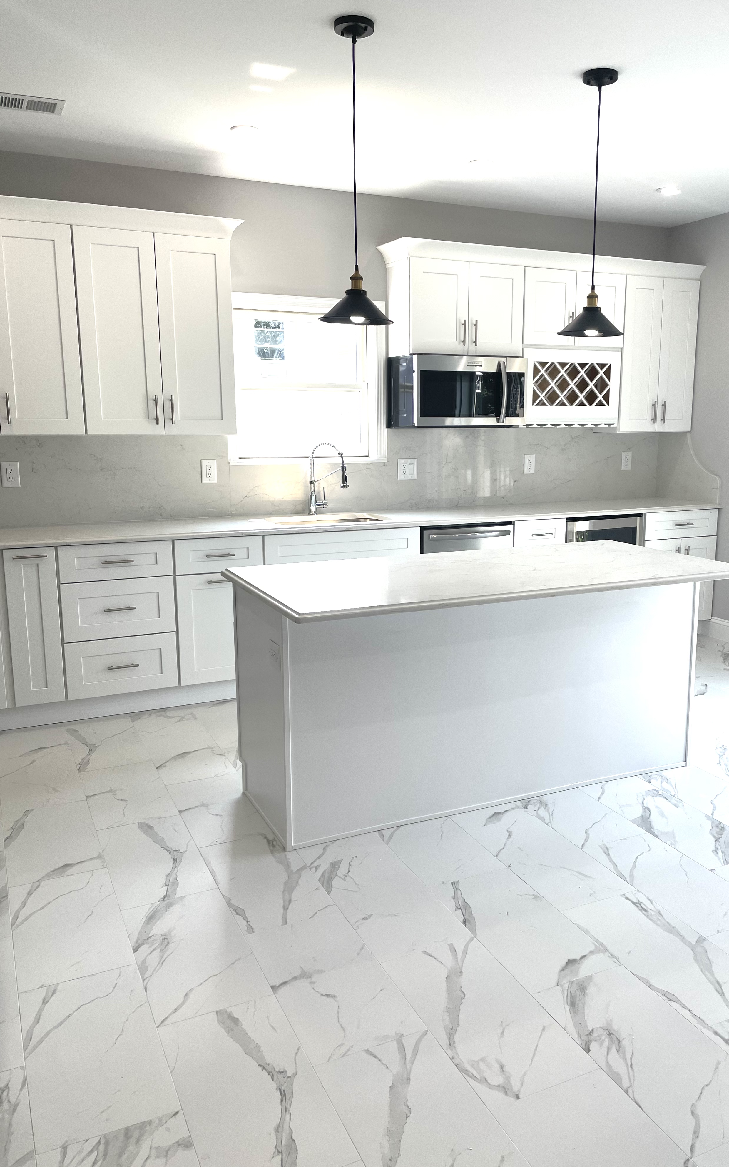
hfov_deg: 44.3
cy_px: 577
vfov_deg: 66.5
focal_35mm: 28
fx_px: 890
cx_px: 435
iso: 32
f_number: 1.6
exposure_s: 1/246
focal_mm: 4.2
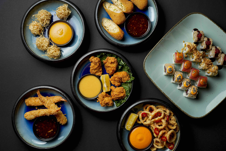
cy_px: 76
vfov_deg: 29.9
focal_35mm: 45
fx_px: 282
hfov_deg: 43.6
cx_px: 113
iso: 100
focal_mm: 45
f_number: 5.6
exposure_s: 1/100
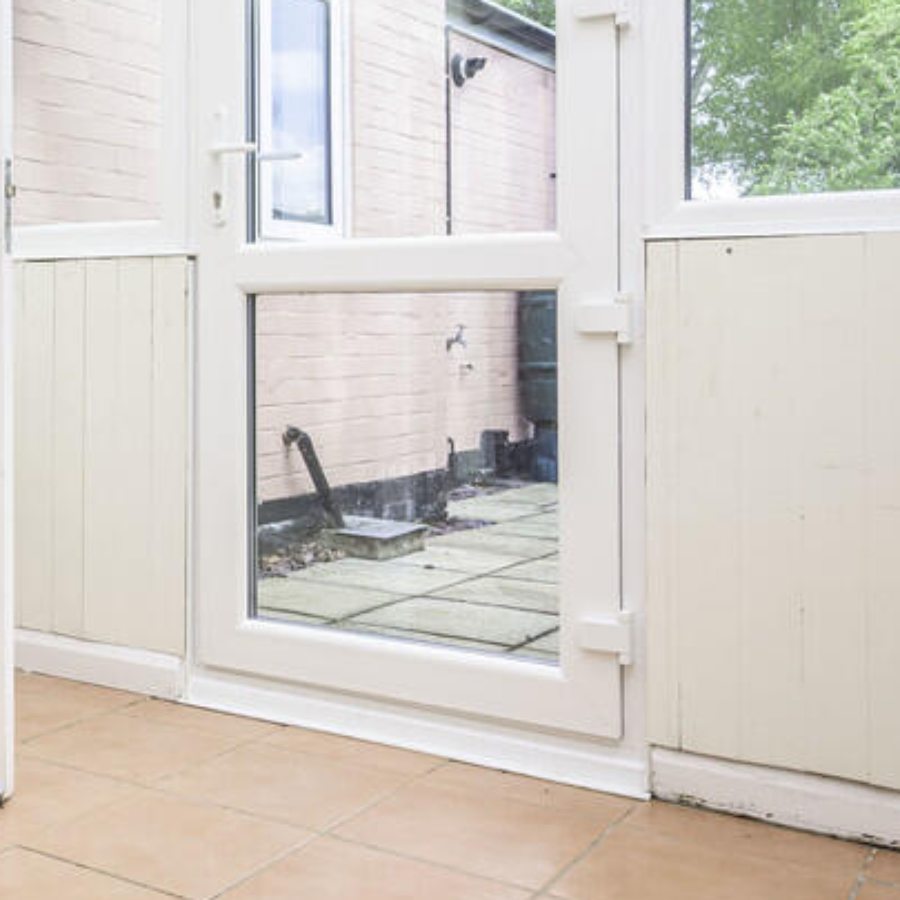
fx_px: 1296
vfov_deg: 38.1
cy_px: 357
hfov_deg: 35.8
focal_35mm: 44
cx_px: 76
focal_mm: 20.5
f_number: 7.1
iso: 320
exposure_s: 1/125
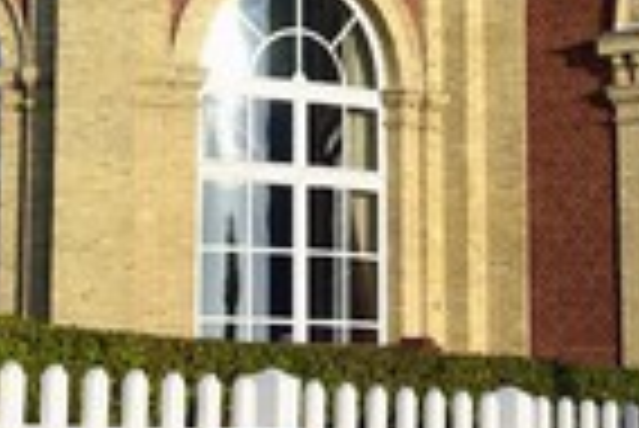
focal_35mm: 142
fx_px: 2523
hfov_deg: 14.4
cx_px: 358
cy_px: -32
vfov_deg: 9.6
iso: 200
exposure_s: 1/320
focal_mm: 48
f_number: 10
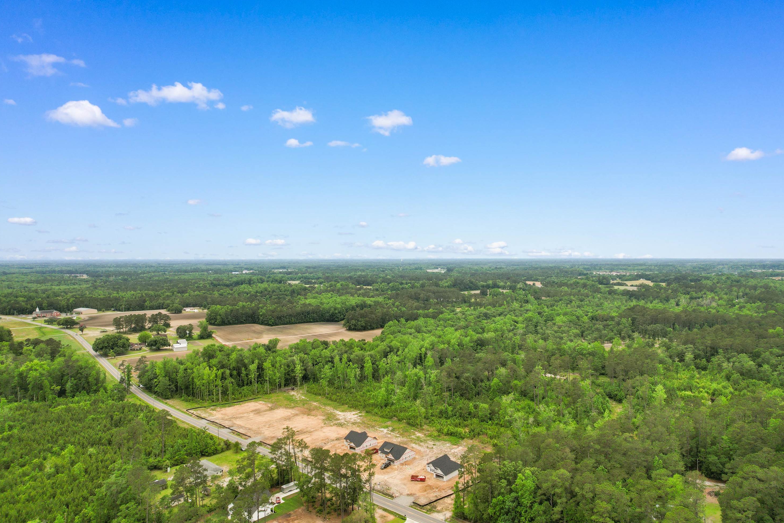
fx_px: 501
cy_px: 253
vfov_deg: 55.1
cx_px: 409
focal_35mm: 23
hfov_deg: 76.1
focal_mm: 8.38
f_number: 2.8
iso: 110
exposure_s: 1/320
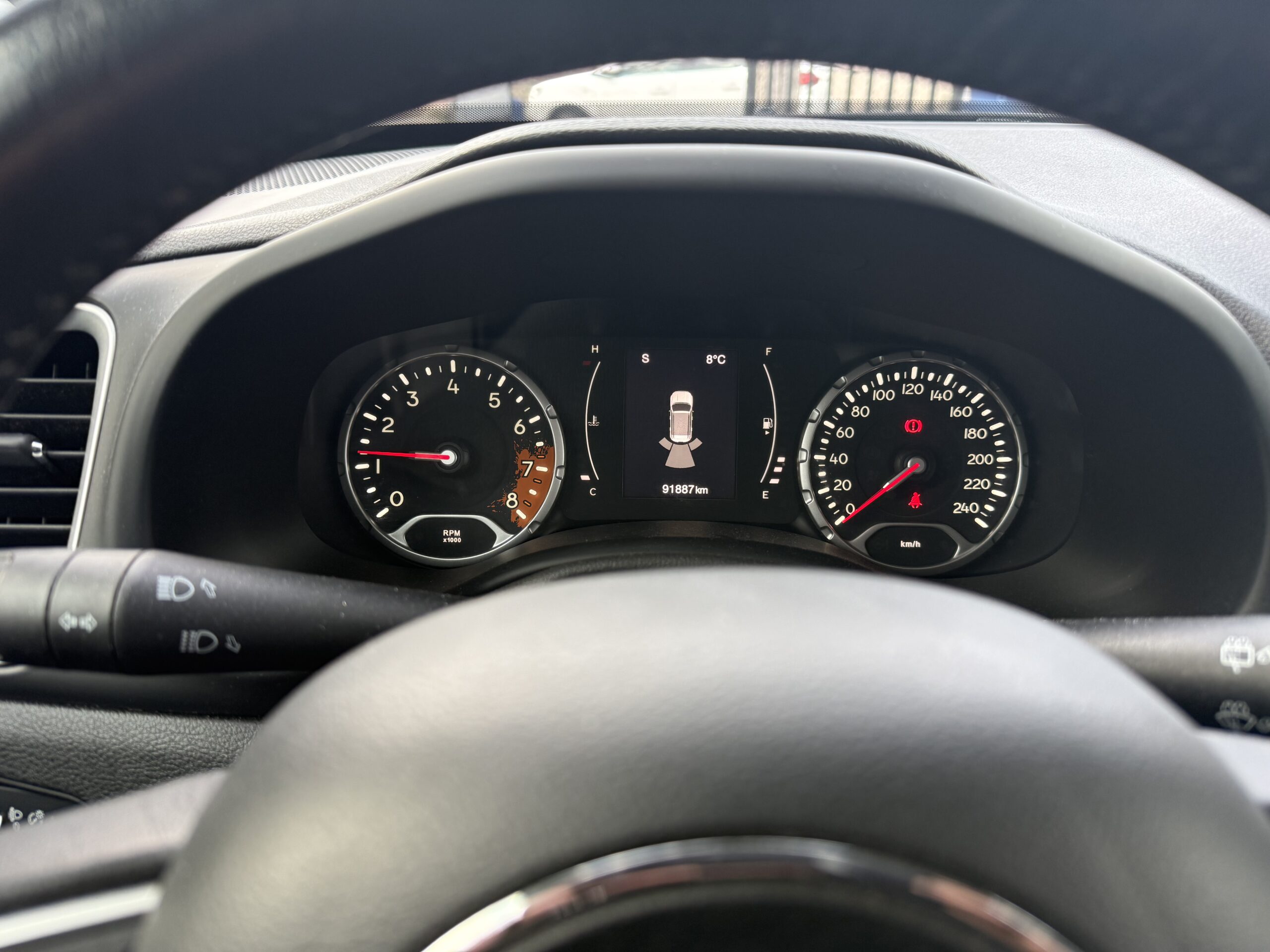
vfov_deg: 56.8
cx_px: 635
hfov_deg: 71.6
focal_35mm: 24
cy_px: 476
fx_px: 881
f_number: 1.78
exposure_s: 1/85
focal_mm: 6.76
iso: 160
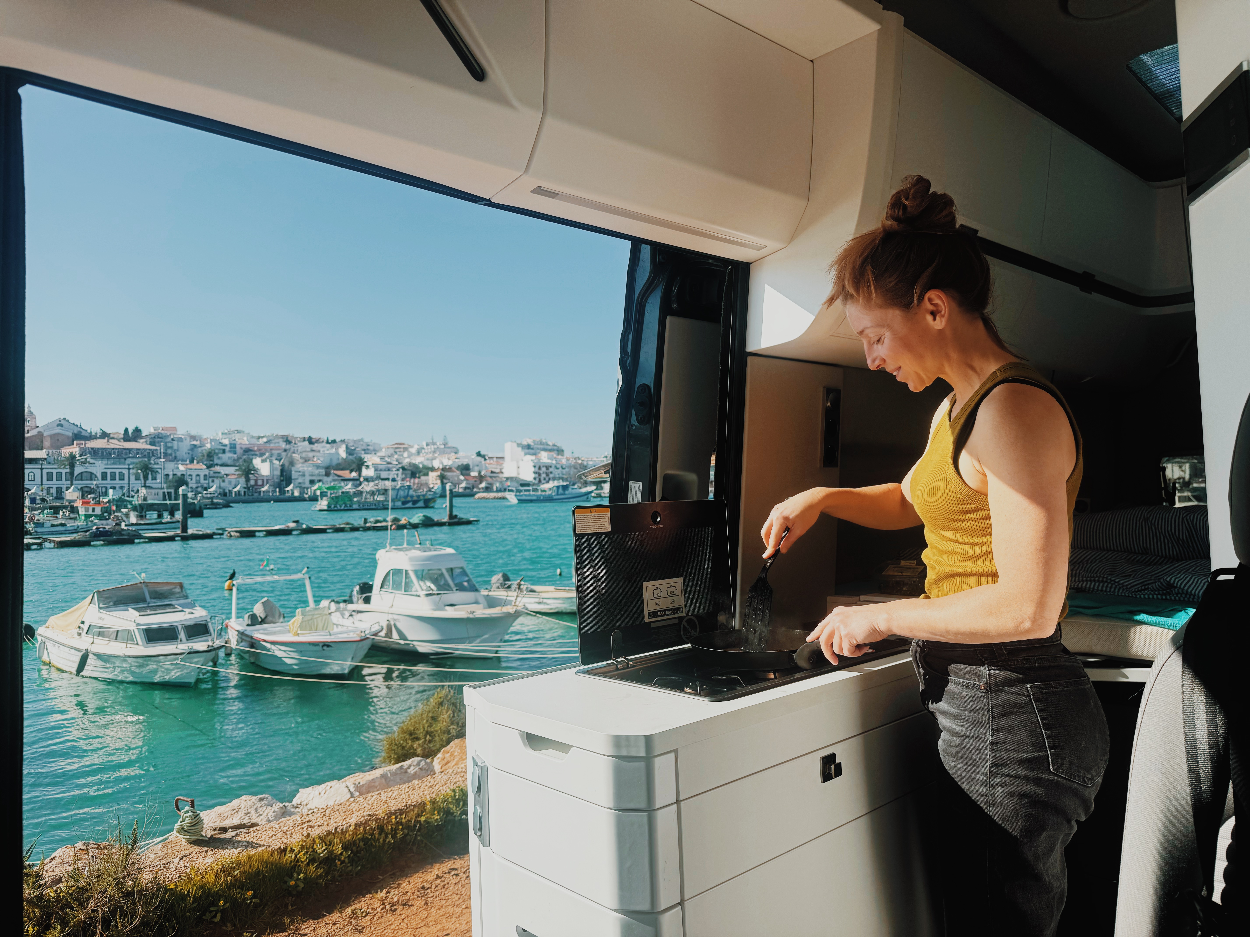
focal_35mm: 24
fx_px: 867
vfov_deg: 56.8
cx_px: 625
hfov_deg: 71.6
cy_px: 468
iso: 80
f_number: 1.78
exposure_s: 1/3597
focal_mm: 6.76
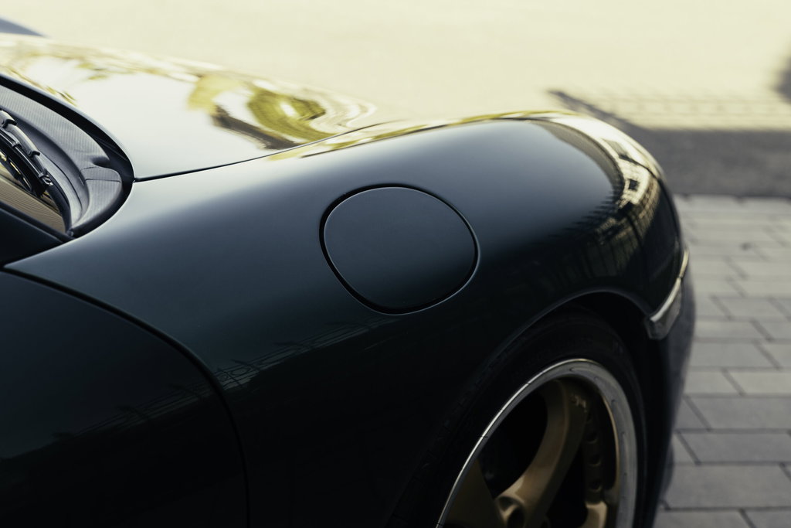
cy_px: 264
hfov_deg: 30.5
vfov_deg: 20.6
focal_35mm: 66
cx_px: 396
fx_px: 1450
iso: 100
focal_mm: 44.3
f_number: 4
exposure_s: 1/80
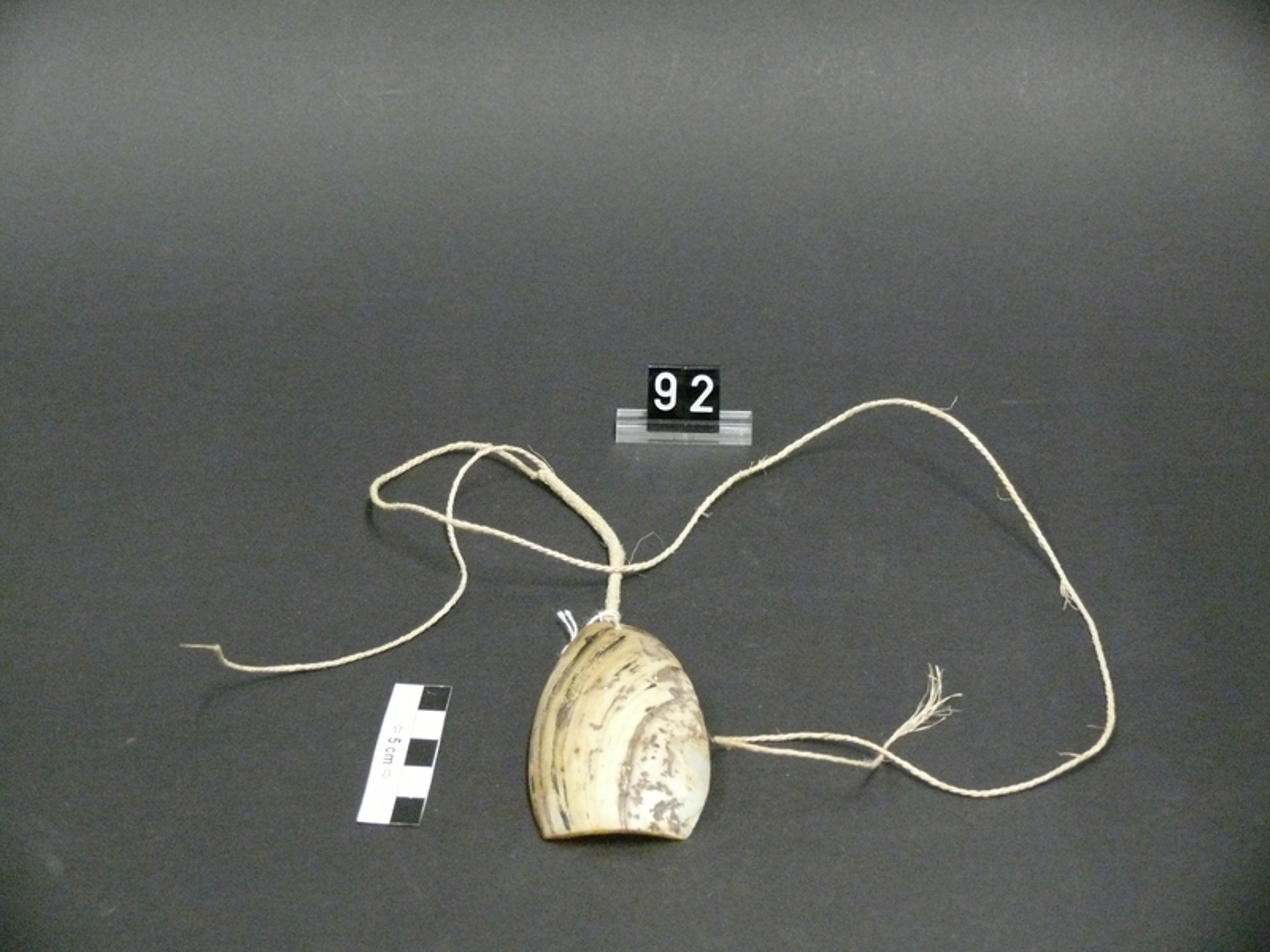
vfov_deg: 18.9
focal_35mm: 78
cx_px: 635
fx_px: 2862
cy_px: 476
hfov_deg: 25.0
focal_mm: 16.5
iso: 800
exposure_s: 1/10
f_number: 3.2
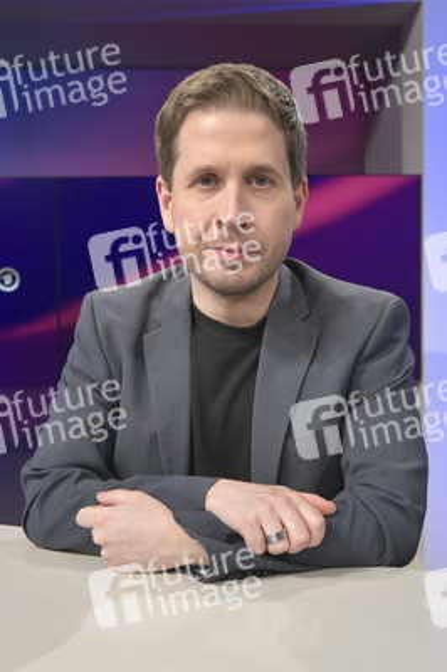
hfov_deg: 35.0
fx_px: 709
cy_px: 336
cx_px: 224
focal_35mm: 38
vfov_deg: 50.7
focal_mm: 38
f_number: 6.3
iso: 2000
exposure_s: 1/200
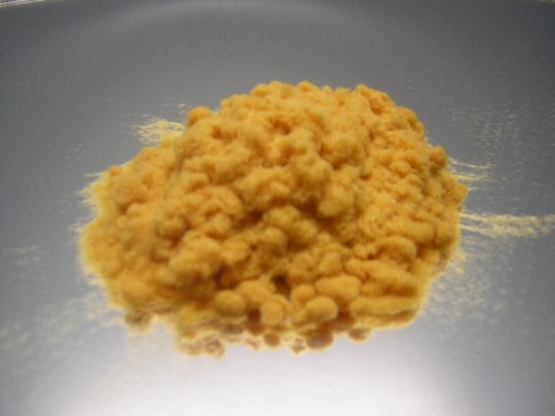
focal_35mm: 36
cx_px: 278
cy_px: 208
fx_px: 577
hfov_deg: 51.4
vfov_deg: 39.7
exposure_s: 1/83.3
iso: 50
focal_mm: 4.7
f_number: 2.6
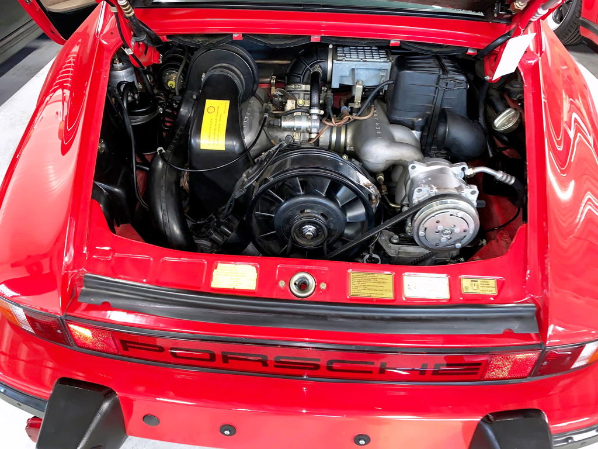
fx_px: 449
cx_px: 299
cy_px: 224
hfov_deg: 67.3
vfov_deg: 53.1
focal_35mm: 26
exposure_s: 1/5
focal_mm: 4.25
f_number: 1.8
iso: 100
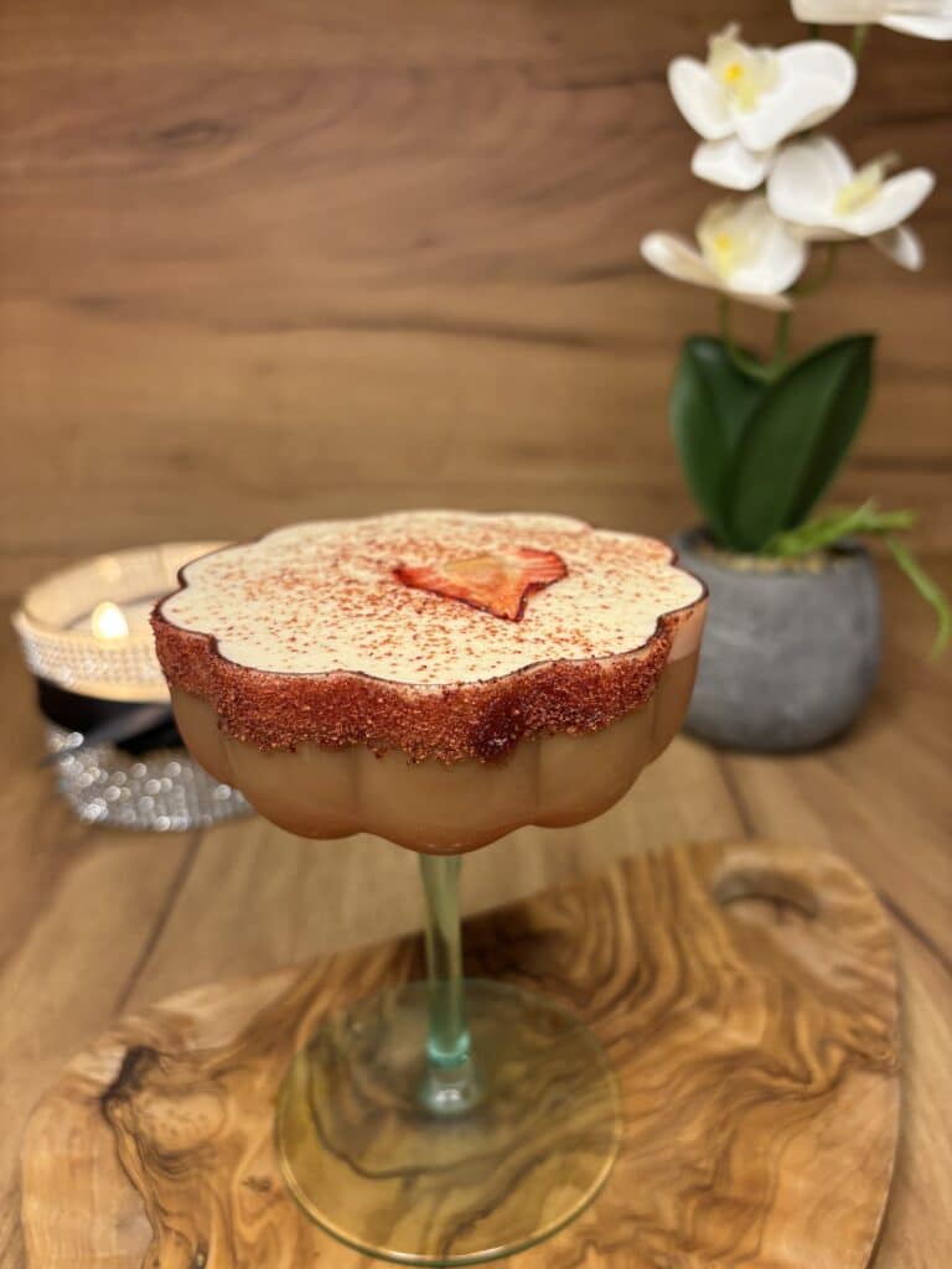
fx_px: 953
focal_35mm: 26
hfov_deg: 53.1
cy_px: 634
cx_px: 476
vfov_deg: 67.3
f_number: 1.6
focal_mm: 5.96
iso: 160
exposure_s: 1/60
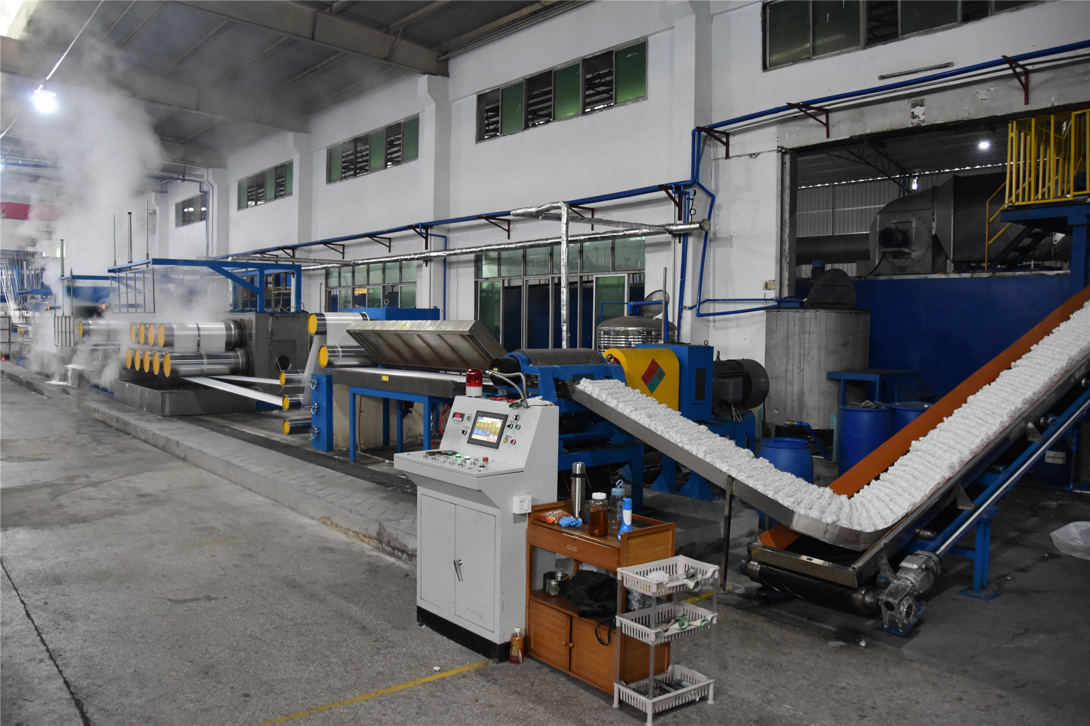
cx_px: 545
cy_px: 363
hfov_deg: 67.4
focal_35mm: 27
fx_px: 817
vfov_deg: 47.9
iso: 1250
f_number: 3.5
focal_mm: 18
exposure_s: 1/60
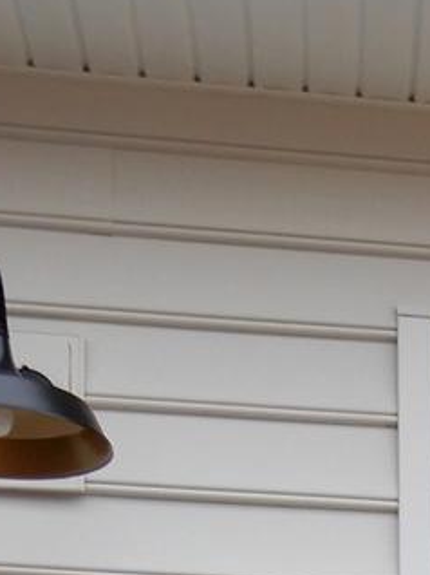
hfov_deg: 12.1
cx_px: 672
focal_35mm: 116
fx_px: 1924
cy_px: 1221
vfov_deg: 13.8
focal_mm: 4.3
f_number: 4
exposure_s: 1/160
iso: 80
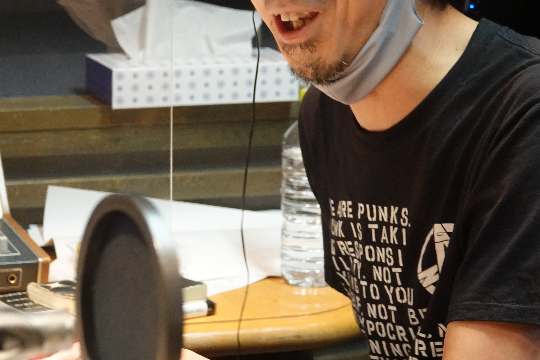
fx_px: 2685
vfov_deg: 7.7
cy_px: 89
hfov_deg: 11.5
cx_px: 196
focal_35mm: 179
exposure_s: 1/100
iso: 2500
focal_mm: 35.68
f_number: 3.5
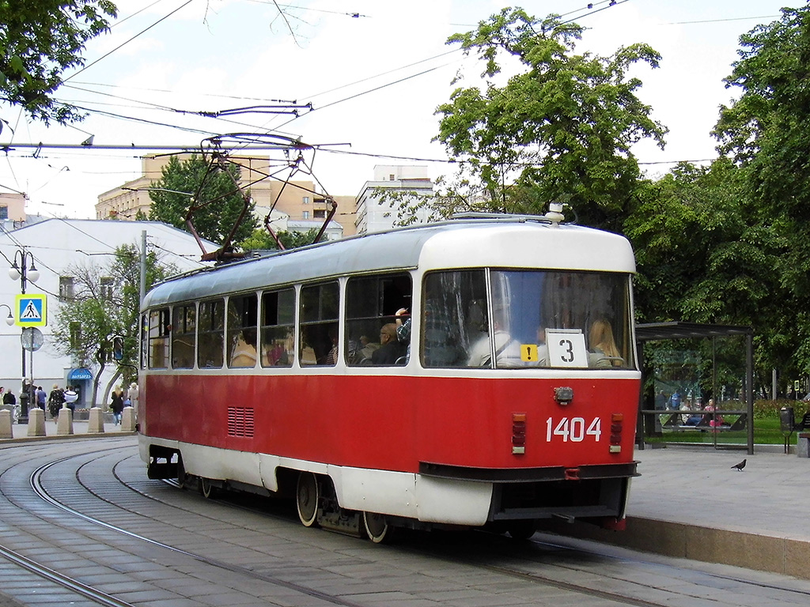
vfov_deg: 34.3
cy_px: 304
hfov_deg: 44.8
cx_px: 405
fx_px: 983
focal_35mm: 42
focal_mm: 7.6
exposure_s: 1/400
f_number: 3.3
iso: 100
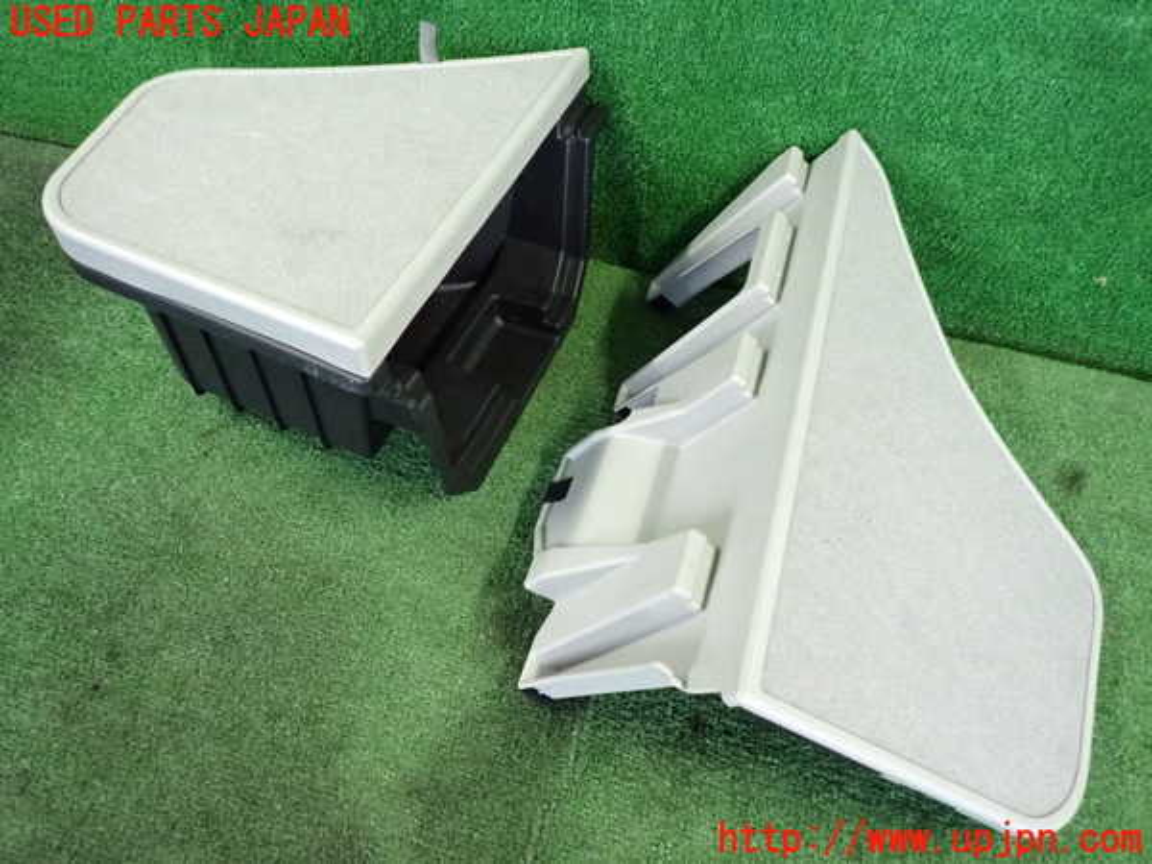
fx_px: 832
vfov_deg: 54.9
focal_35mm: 25
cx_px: 576
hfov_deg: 69.4
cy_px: 432
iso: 1250
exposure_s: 1/125
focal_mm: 4.5
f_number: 2
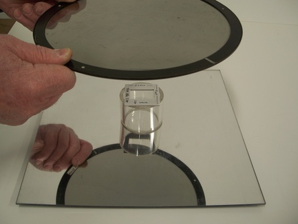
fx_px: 353
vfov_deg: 35.1
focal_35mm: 41
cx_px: 140
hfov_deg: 45.7
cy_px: 102
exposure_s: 1/40
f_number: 2.8
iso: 64
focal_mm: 7.8
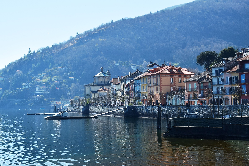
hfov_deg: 28.1
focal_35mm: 72
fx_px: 498
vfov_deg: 19.0
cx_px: 124
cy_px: 83
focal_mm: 48
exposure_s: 1/200
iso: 400
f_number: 10
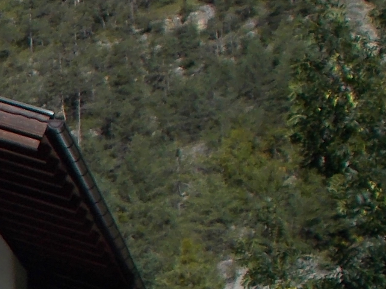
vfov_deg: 7.4
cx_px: -538
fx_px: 2219
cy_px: 368
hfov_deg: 9.0
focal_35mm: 199
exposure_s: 1/160
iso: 80
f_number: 9.8
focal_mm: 6.9
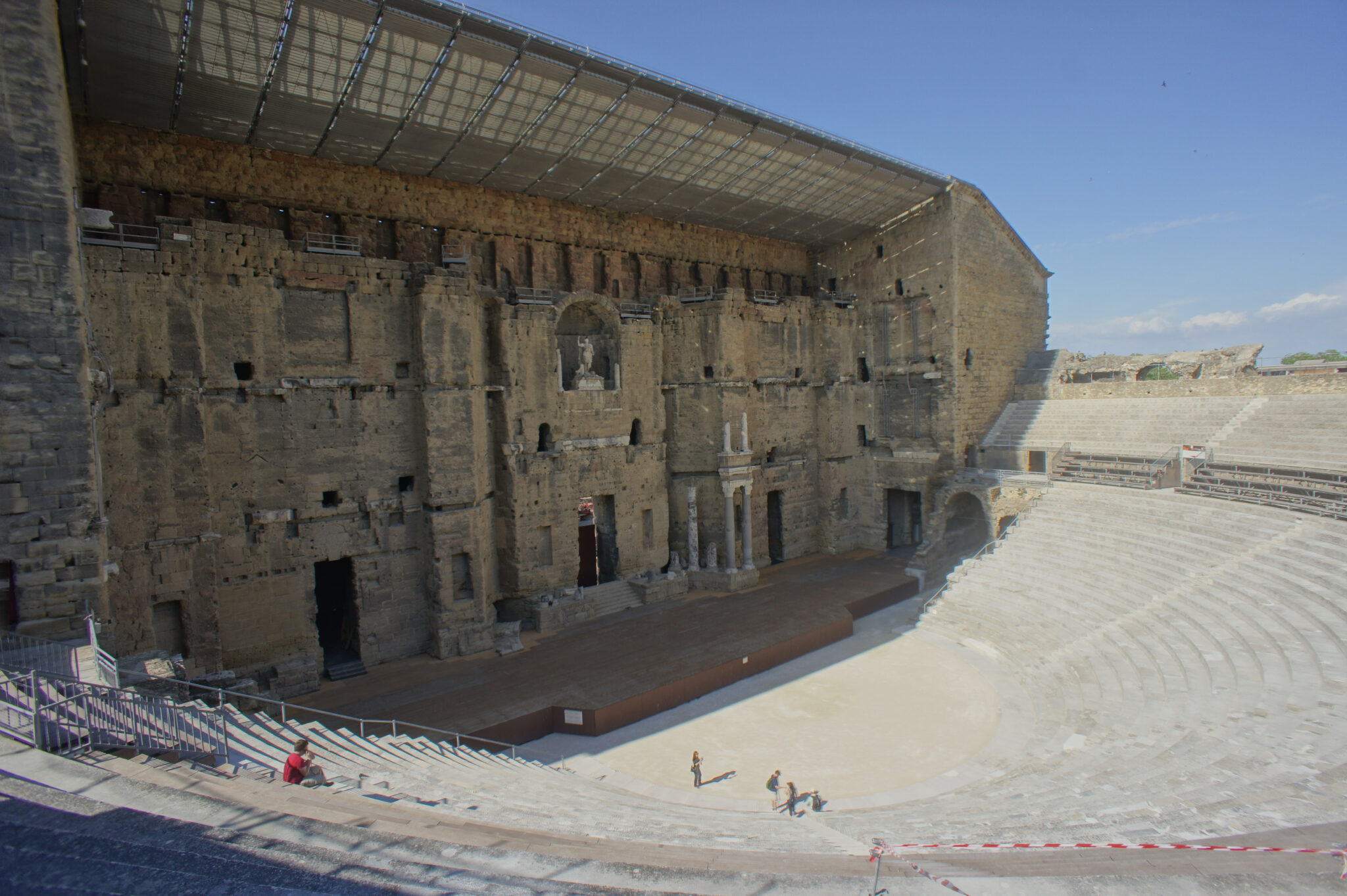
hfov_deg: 73.8
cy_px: 448
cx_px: 674
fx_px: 897
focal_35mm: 24
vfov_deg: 53.1
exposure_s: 1/500
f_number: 6.3
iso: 200
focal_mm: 16
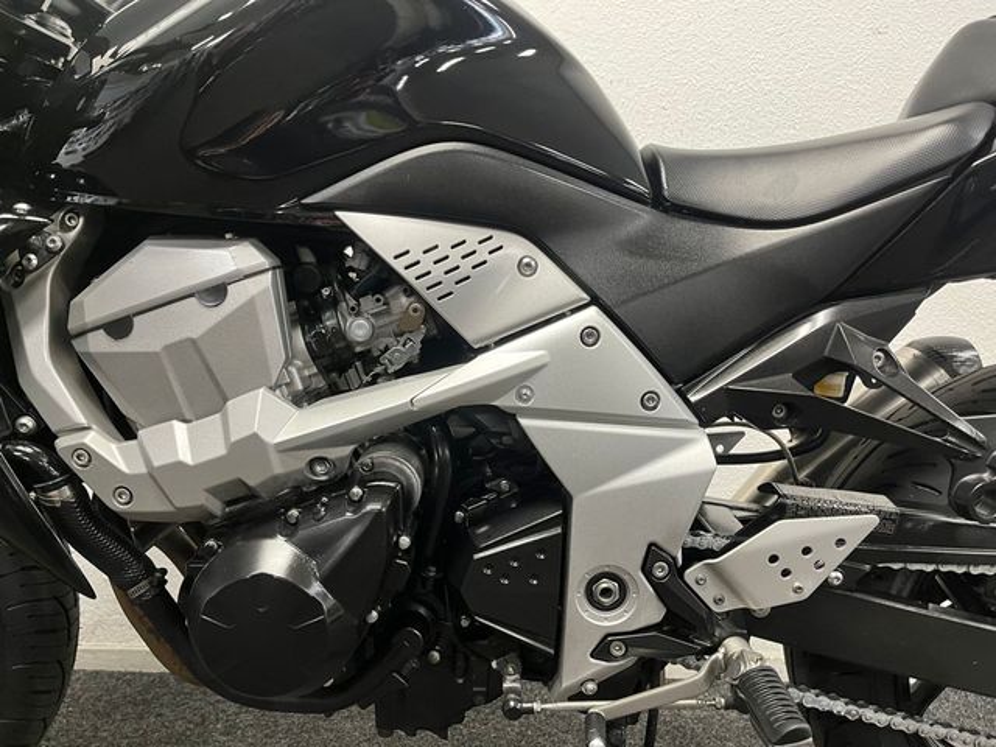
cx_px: 498
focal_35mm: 26
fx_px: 748
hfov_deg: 67.3
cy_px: 374
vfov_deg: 53.1
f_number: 1.6
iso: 250
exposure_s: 1/50
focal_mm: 5.1
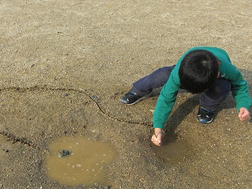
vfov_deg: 30.3
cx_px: 111
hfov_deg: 39.6
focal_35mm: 48
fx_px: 349
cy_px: 102
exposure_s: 1/500
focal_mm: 6.9
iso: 50
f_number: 3
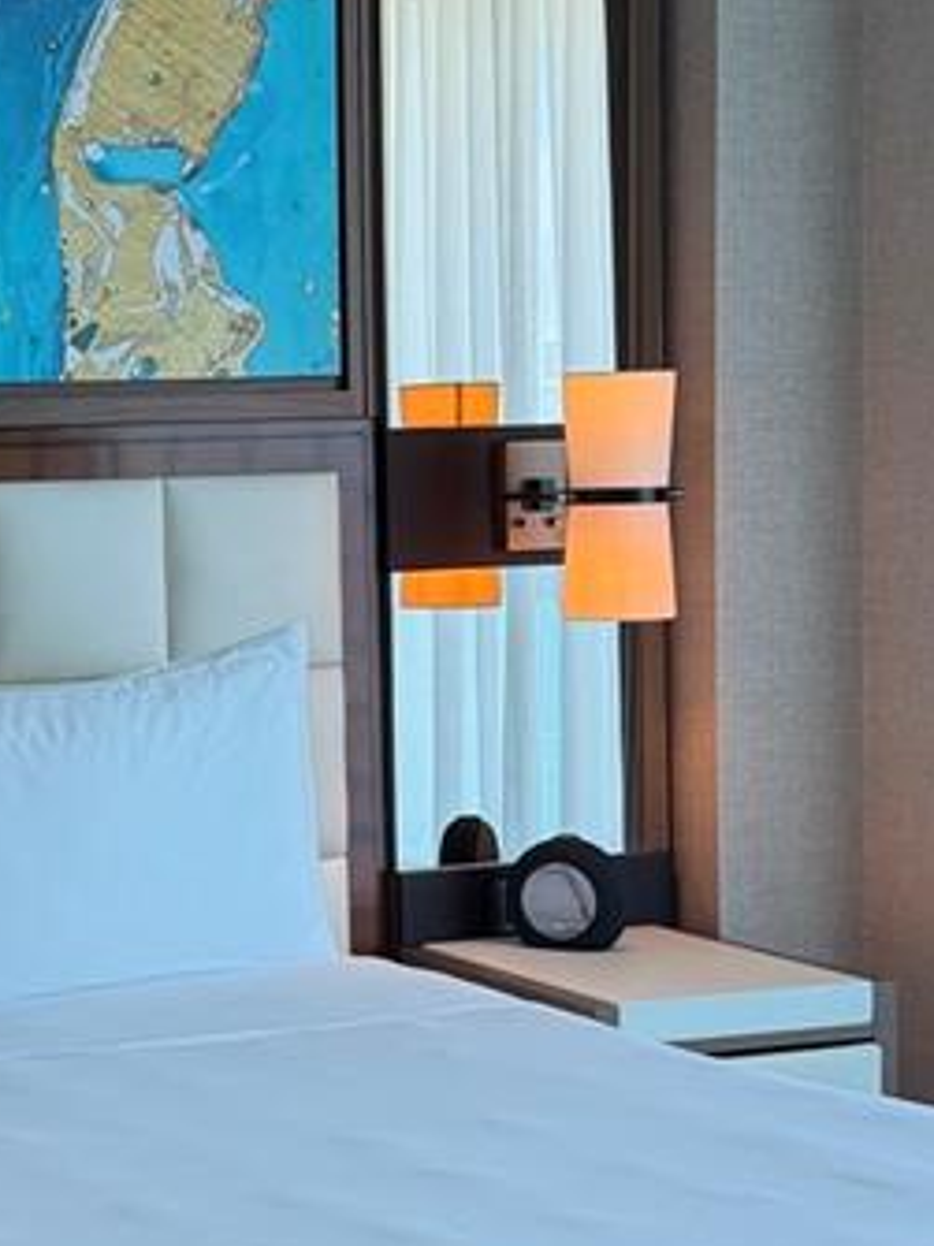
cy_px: 614
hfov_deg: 16.7
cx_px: -52
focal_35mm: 86
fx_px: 3096
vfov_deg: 22.8
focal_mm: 6.76
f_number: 1.78
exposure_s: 1/120
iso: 160
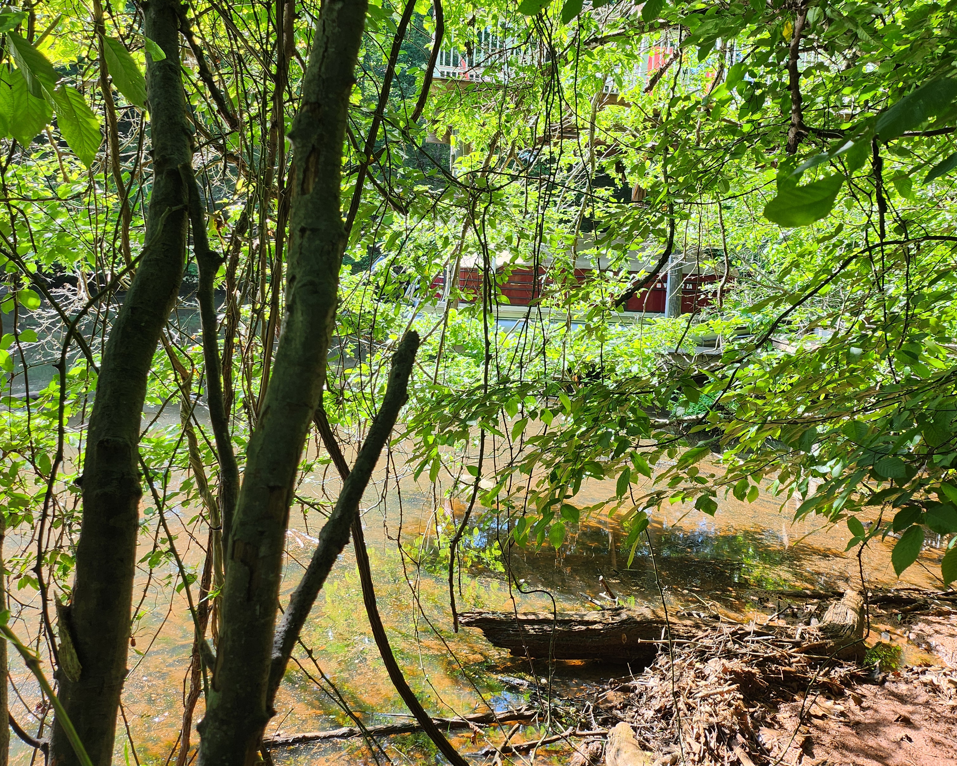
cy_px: 295
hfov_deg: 57.2
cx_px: 487
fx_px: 878
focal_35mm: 31
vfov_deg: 46.8
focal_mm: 5
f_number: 1.8
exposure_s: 1/329
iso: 50
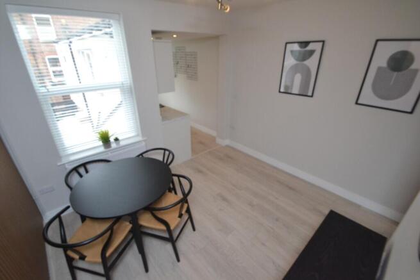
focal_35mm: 15
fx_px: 175
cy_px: 140
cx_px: 210
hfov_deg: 100.4
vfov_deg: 77.4
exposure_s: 1/250
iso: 1600
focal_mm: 10
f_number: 8
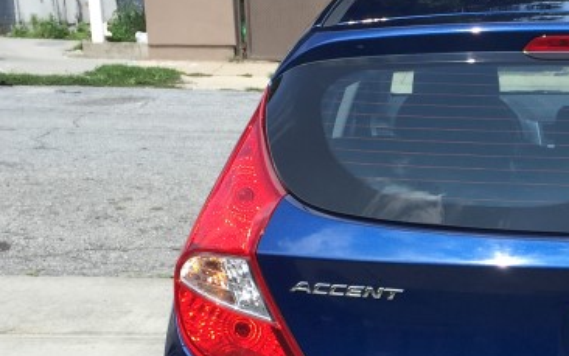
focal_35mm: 86
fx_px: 1334
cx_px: 510
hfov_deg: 23.5
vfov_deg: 14.9
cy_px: 376
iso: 32
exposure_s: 1/964
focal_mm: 4.15
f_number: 2.2
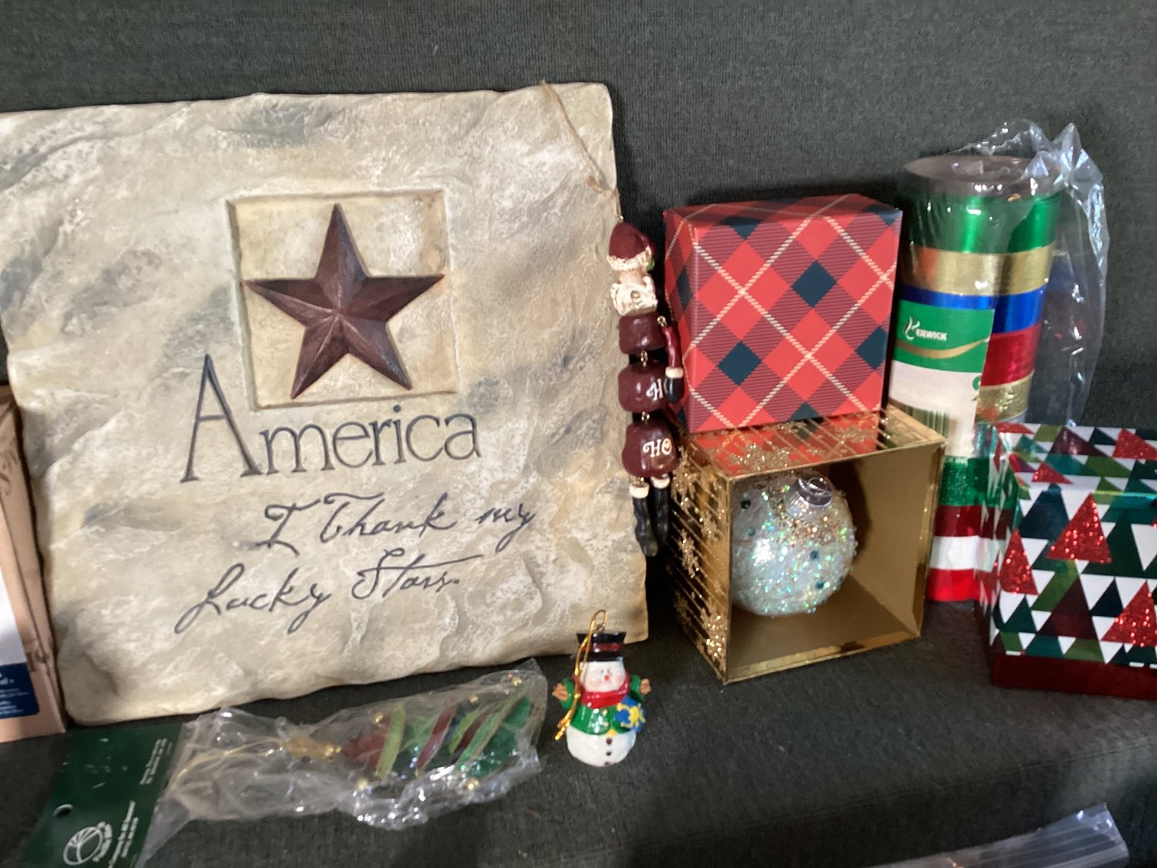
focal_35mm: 31
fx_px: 1036
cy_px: 434
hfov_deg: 58.3
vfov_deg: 45.4
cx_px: 578
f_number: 2.4
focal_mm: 3.3
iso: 250
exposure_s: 1/50
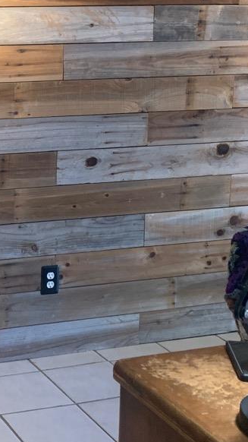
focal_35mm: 73
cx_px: -70
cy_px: 133
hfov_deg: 15.7
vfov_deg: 28.7
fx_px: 854
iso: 200
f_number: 1.8
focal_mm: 4.25
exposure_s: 1/60
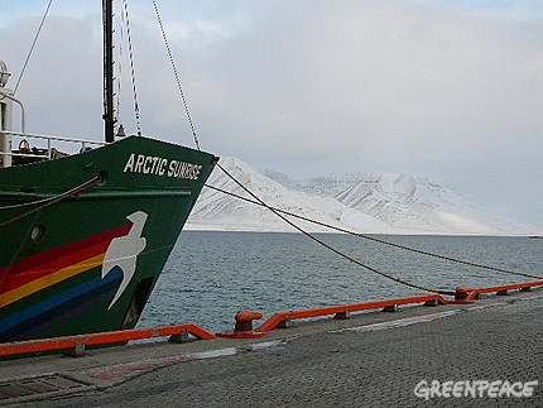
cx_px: 272
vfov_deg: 32.9
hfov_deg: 42.9
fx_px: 691
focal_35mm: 44
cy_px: 204
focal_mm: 5.2
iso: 80
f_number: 2.8
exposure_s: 1/500
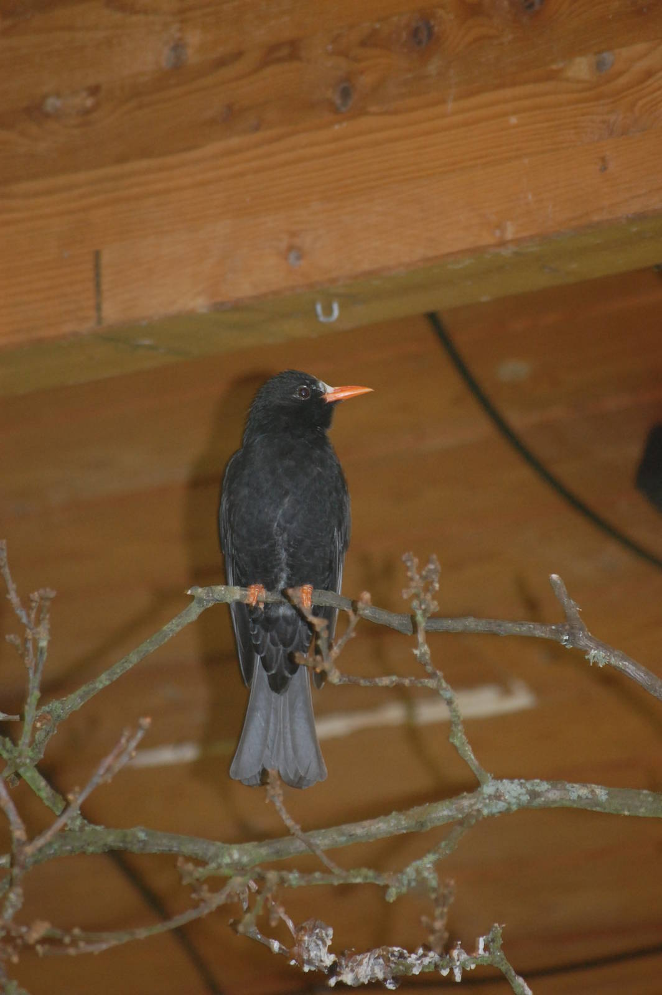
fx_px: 8289
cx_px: 331
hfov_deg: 4.6
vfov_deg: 6.9
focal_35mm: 300
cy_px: 498
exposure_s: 1/60
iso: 900
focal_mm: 200
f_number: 5.6
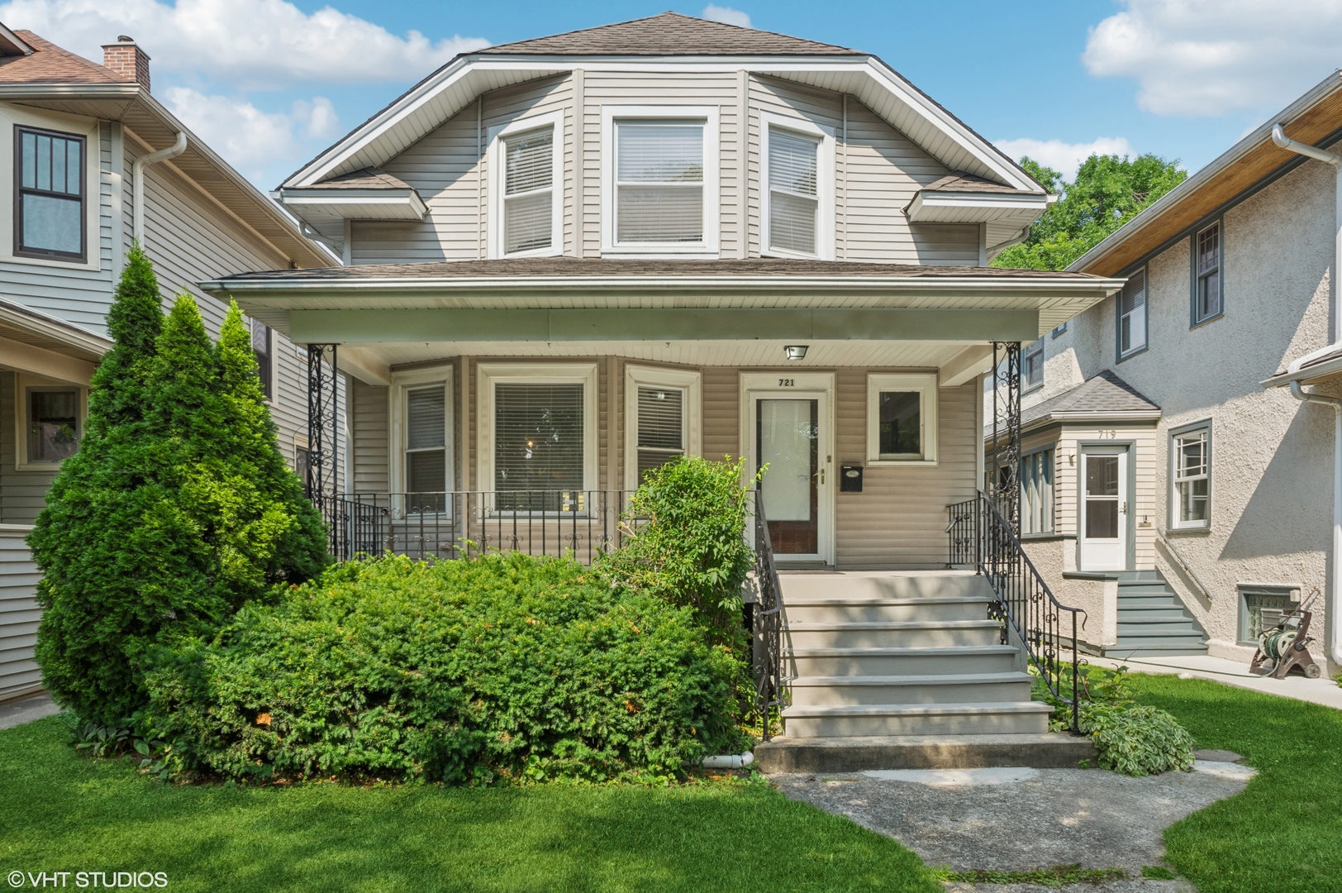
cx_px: 671
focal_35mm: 21
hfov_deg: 81.2
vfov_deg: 59.4
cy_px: 446
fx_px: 782
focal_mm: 14.38
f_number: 11
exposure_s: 1/125
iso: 200
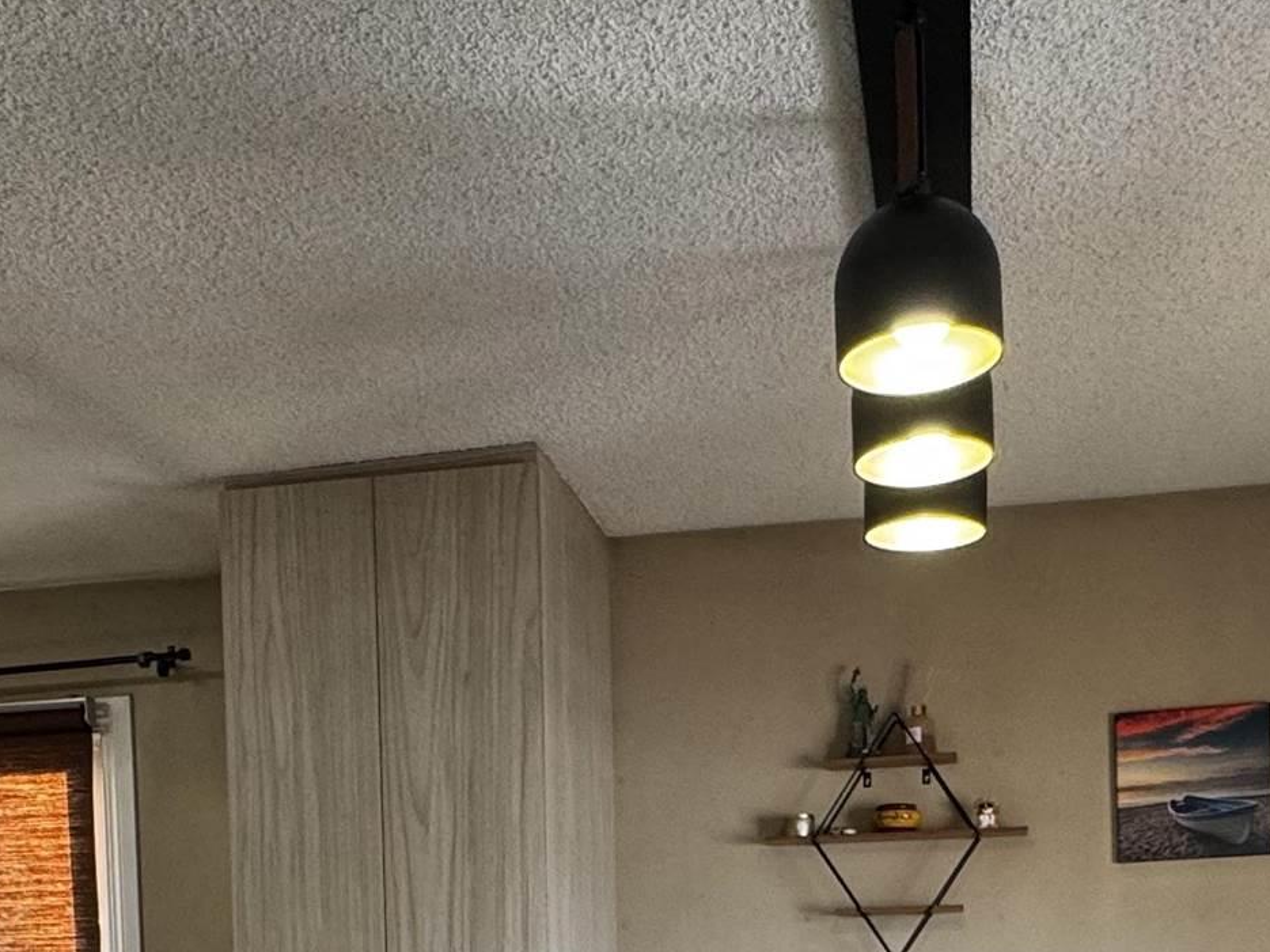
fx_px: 1687
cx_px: 623
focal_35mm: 46
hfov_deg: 41.2
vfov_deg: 27.5
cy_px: 1158
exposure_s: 1/120
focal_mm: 2.22
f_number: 2.2
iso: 160
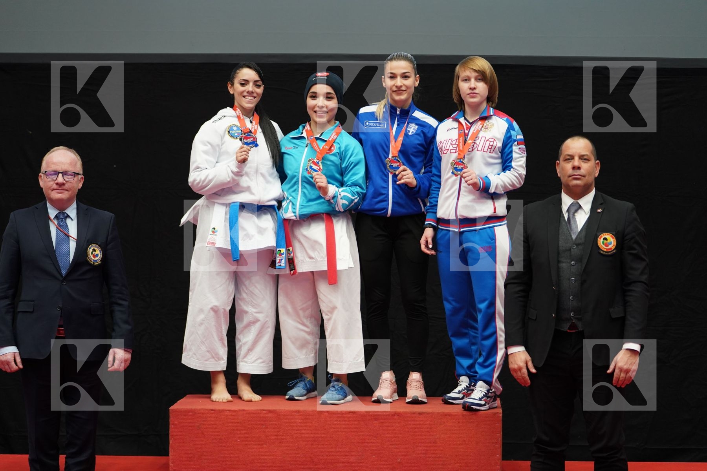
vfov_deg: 14.4
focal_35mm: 95
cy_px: 236
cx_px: 354
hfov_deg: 21.5
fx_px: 1866
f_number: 2.8
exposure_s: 1/320
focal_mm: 95
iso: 1250
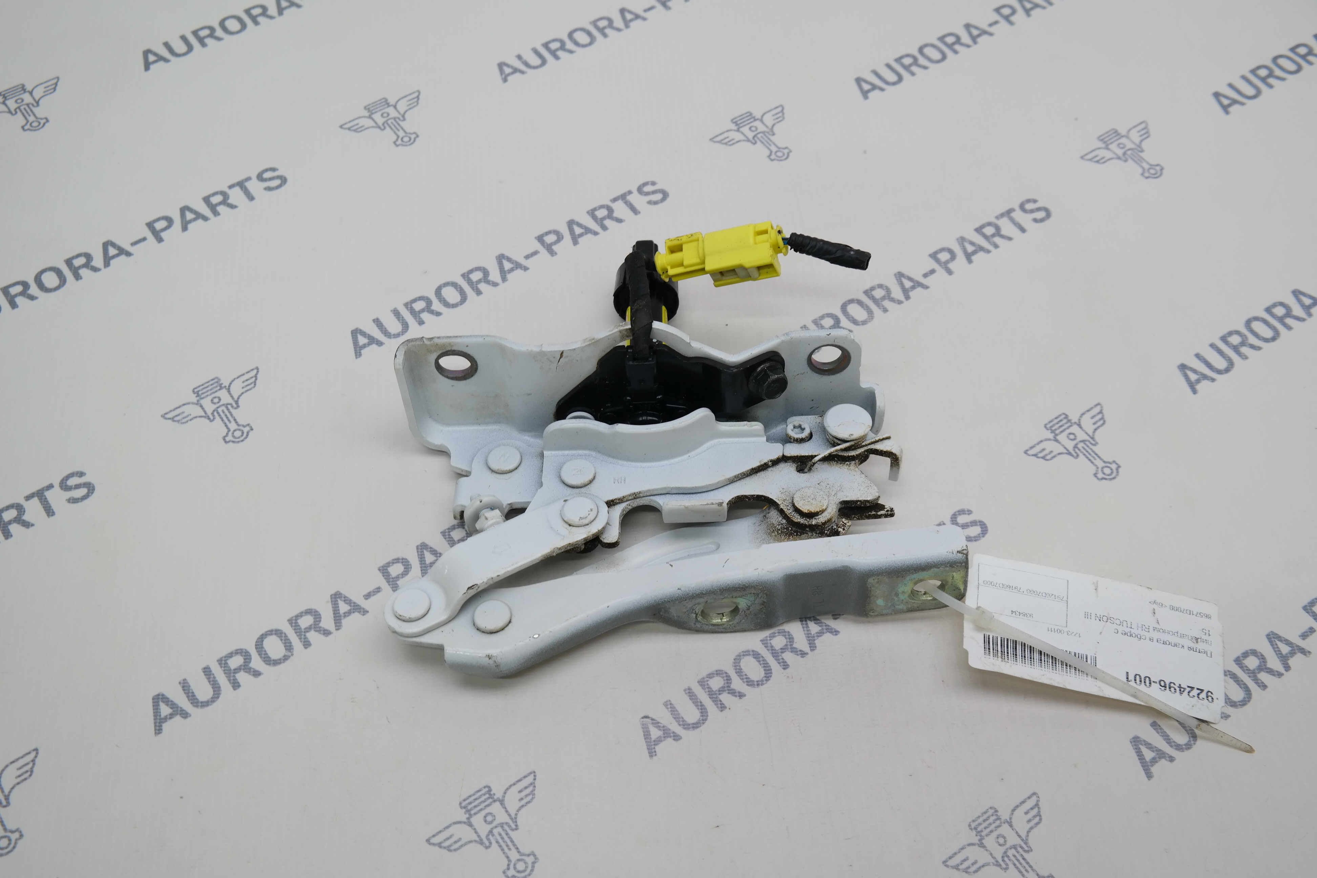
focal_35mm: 38
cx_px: 658
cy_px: 439
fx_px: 1390
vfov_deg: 35.1
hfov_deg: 50.7
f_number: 5.6
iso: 200
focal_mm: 25
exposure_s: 1/50
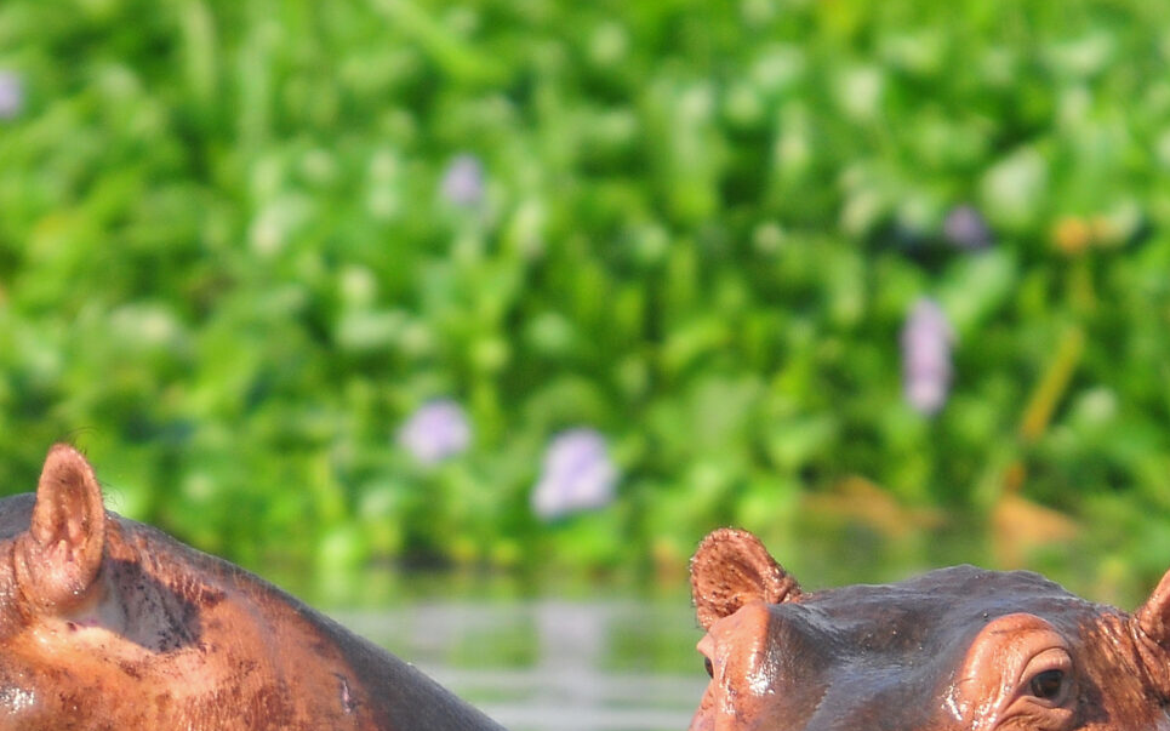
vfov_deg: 1.2
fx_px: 34882
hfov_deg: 1.9
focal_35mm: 1094
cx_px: 582
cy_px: 689
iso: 200
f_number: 6
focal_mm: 270
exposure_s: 1/640
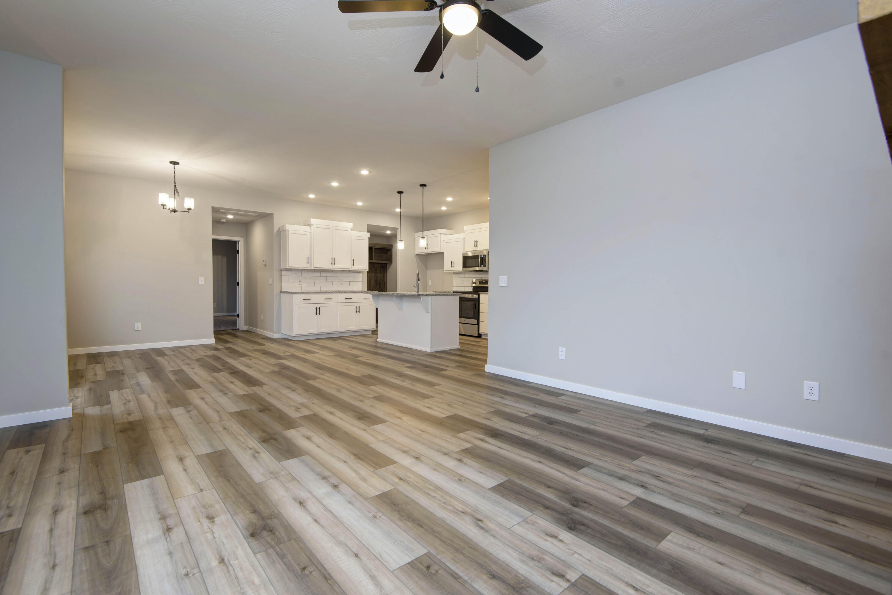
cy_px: 298
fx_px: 396
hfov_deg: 96.7
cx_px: 446
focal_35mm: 16
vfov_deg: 73.8
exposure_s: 1/15
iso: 400
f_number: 6.7
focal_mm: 16
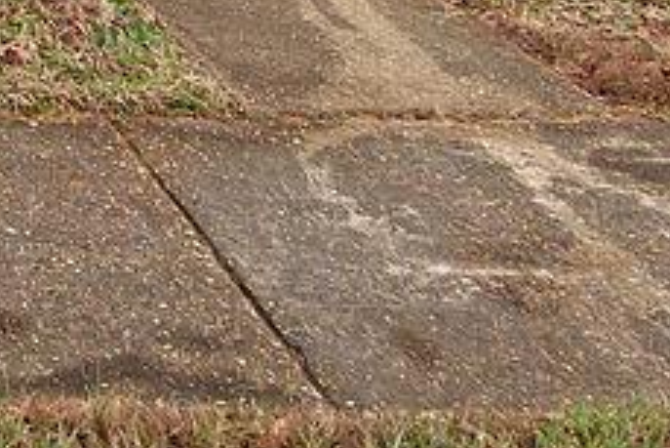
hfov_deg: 19.9
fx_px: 1583
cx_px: -398
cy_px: -482
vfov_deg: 13.5
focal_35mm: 85
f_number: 7.1
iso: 320
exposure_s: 1/400
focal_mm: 13
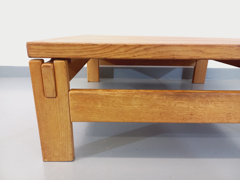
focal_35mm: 25
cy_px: 90
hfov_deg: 69.4
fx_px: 173
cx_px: 120
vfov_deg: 54.9
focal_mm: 4.65
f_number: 1.8
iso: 250
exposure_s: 1/33
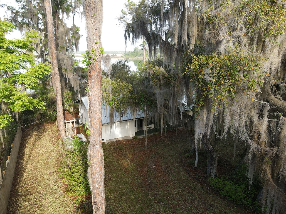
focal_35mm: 24
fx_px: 198
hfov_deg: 71.6
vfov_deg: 56.8
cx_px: 143
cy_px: 107
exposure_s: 1/90
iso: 100
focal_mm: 4.5
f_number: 2.8
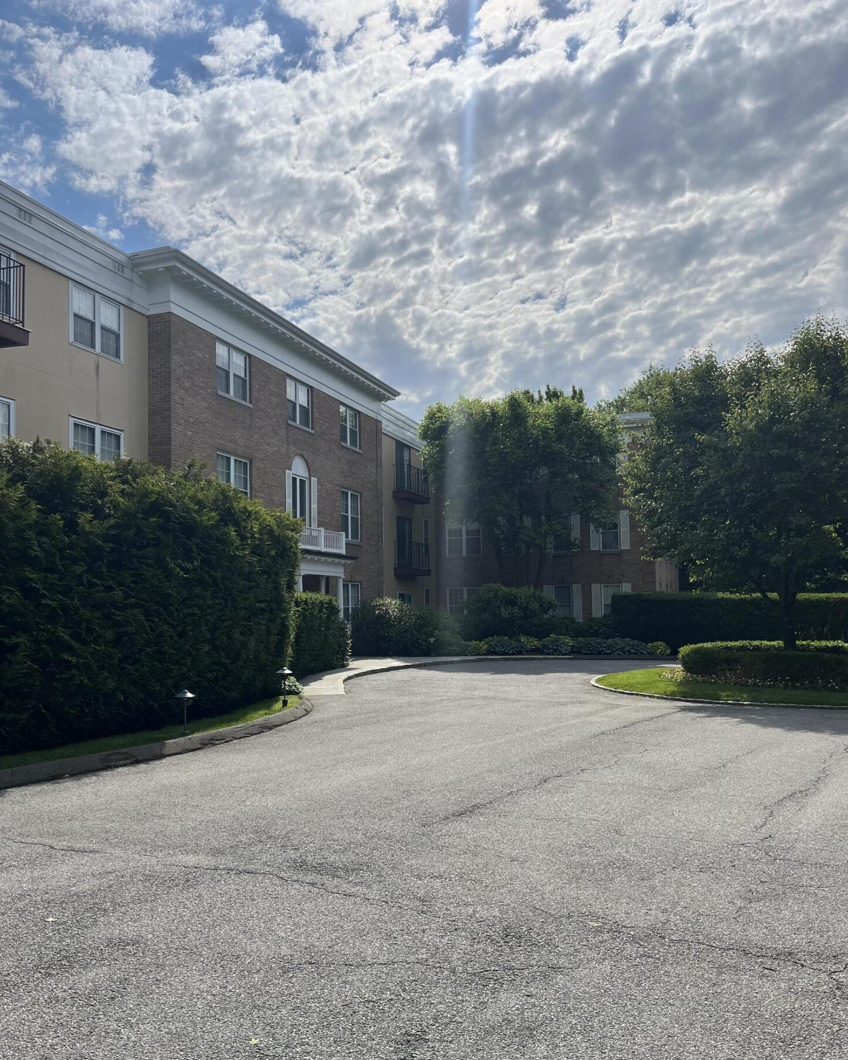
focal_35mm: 28
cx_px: 435
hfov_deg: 51.5
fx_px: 879
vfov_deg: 62.2
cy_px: 548
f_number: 1.6
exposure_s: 1/10870
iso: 50
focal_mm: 5.1
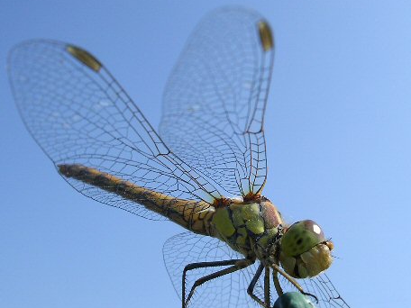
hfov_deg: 38.1
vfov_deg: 29.0
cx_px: 227
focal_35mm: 50
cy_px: 182
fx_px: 594
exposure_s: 1/270
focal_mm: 5.8
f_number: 5.6
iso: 100
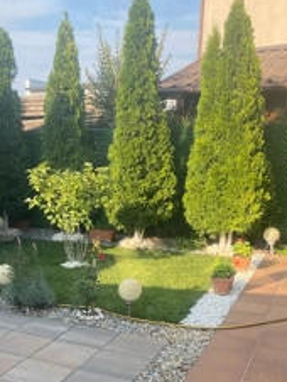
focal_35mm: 46
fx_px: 508
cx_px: 51
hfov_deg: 30.7
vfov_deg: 40.0
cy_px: 291
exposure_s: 1/549
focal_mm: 4.25
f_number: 1.8
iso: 32
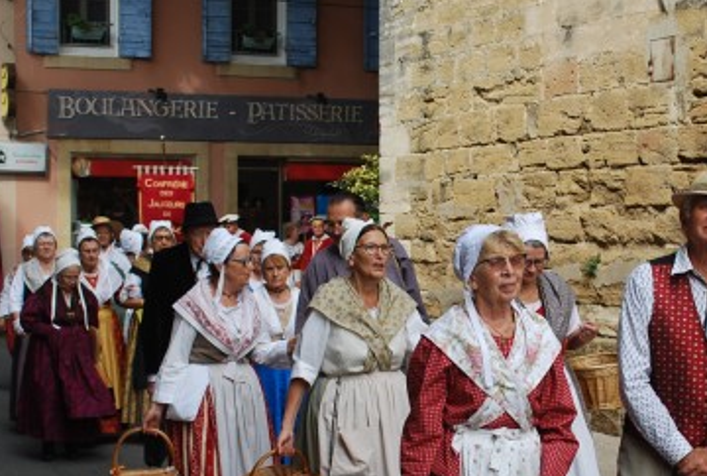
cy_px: 300
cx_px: 458
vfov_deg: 17.1
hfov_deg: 25.2
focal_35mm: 80
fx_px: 1575
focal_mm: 24
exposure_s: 1/160
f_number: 6.3
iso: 100
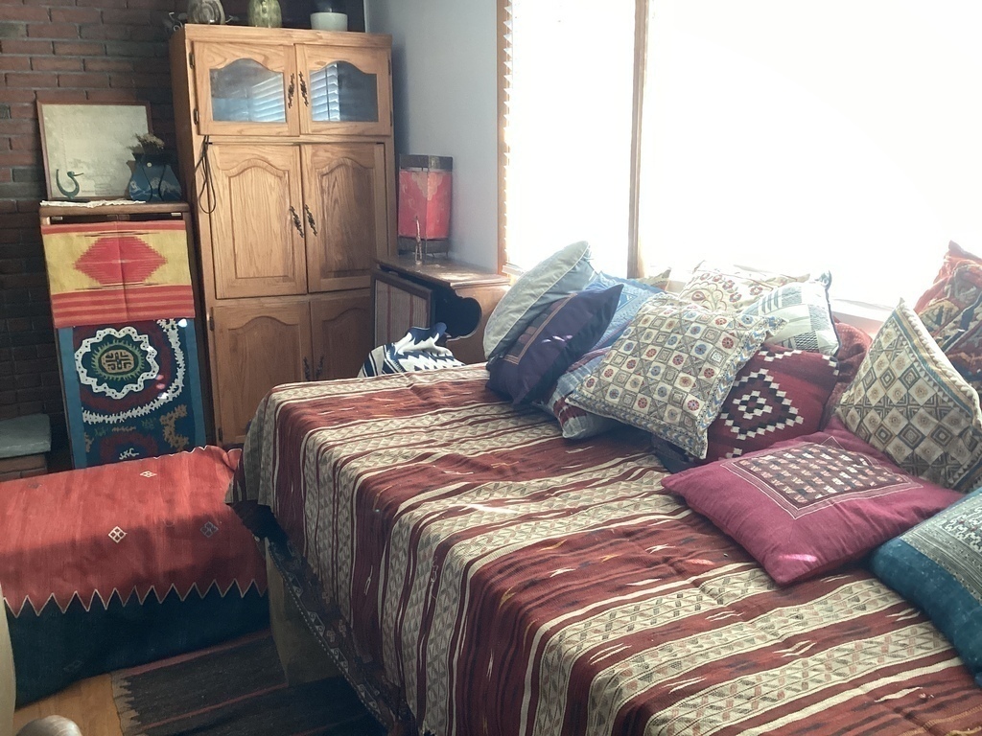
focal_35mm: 31
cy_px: 368
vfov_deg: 45.4
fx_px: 879
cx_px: 491
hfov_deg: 58.4
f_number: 2.4
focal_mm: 3.3
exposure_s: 1/60
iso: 200
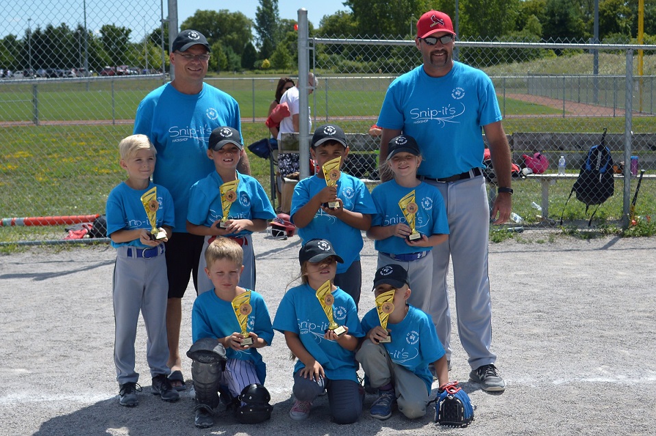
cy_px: 218
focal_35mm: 30
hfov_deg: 62.0
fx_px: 546
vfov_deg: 43.5
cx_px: 328
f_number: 3.8
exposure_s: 1/1250
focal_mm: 20
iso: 100
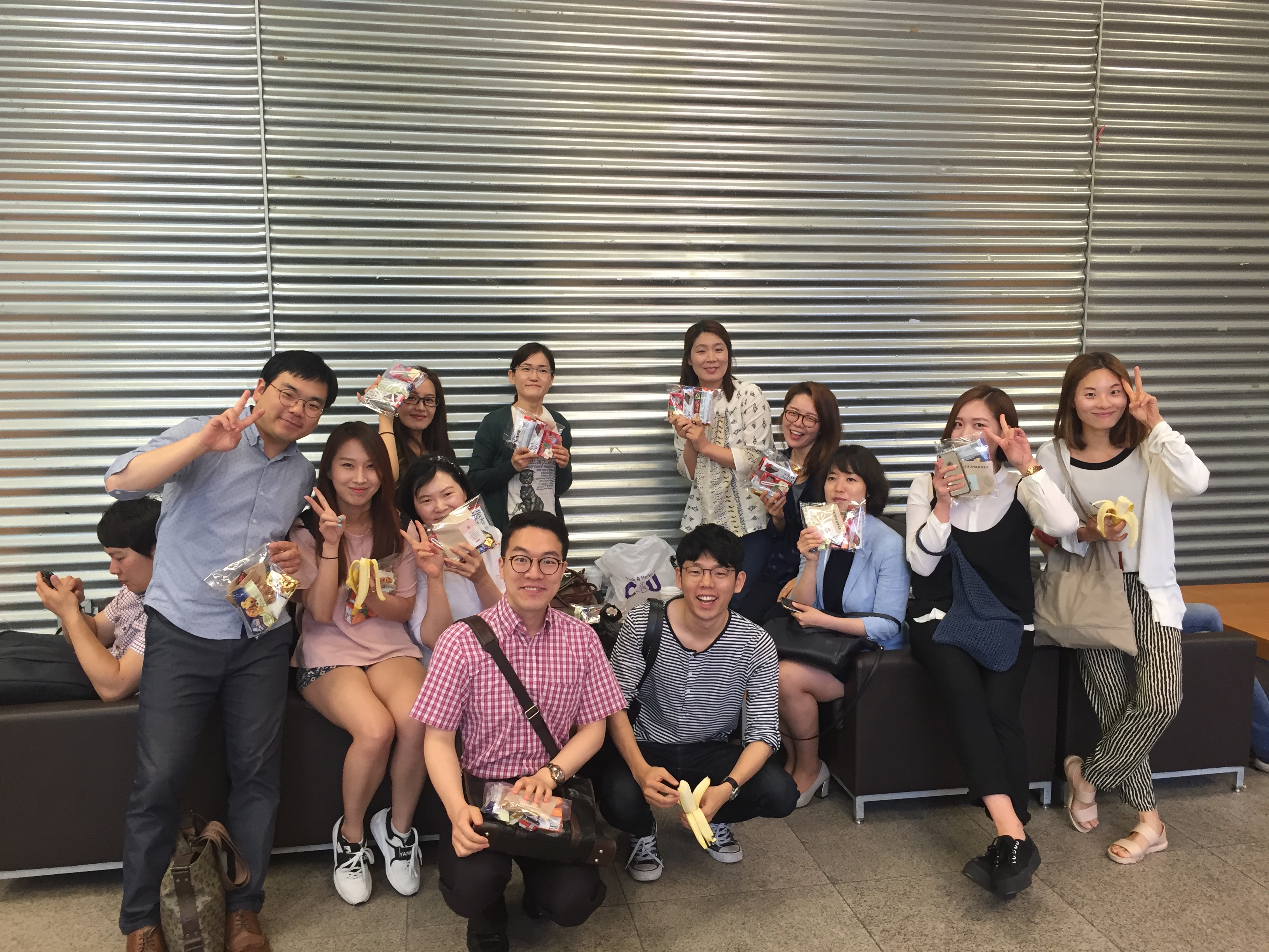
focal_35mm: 29
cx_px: 634
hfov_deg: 61.7
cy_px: 476
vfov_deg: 48.2
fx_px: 1063
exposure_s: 1/30
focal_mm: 4.15
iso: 80
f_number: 2.2
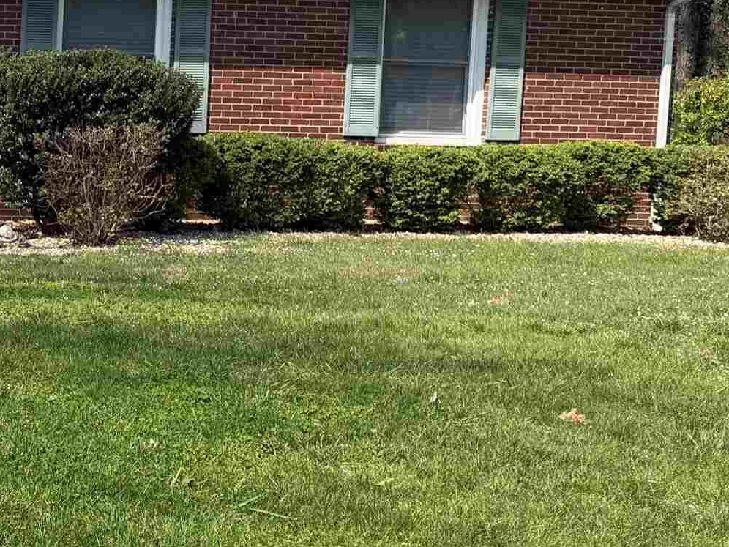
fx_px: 1558
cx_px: -376
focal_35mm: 74
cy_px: 278
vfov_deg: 19.9
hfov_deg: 21.8
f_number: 1.78
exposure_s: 1/2611
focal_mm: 6.76
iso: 80
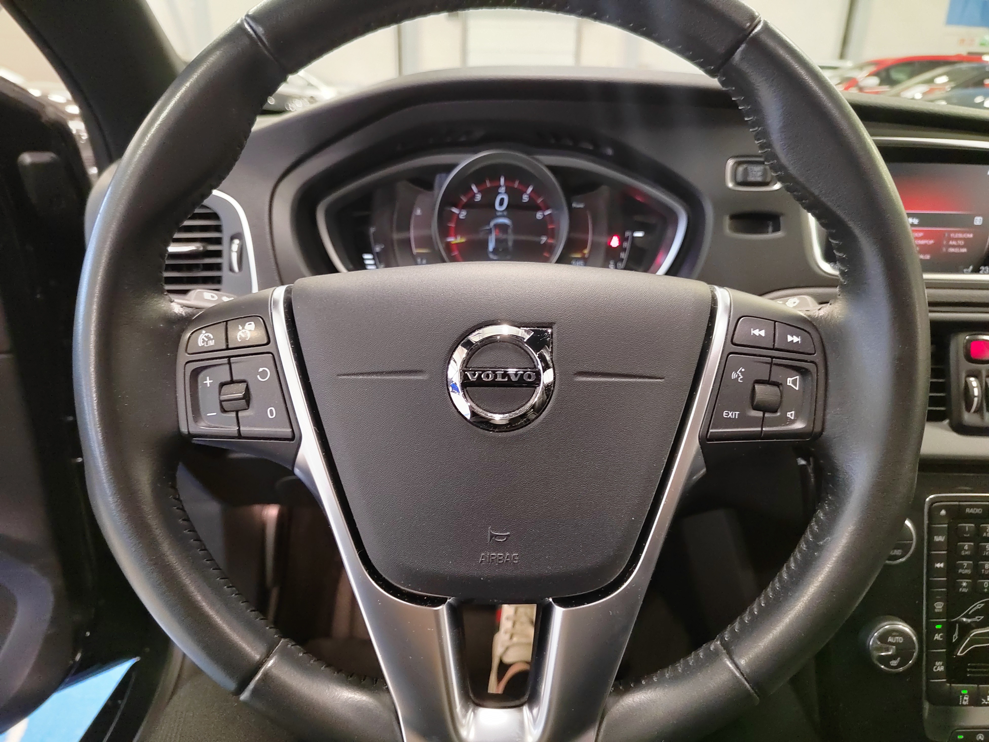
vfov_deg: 58.9
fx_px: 657
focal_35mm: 23
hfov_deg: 73.9
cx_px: 494
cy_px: 371
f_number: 1.9
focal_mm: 5.52
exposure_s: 1/50
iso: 3397
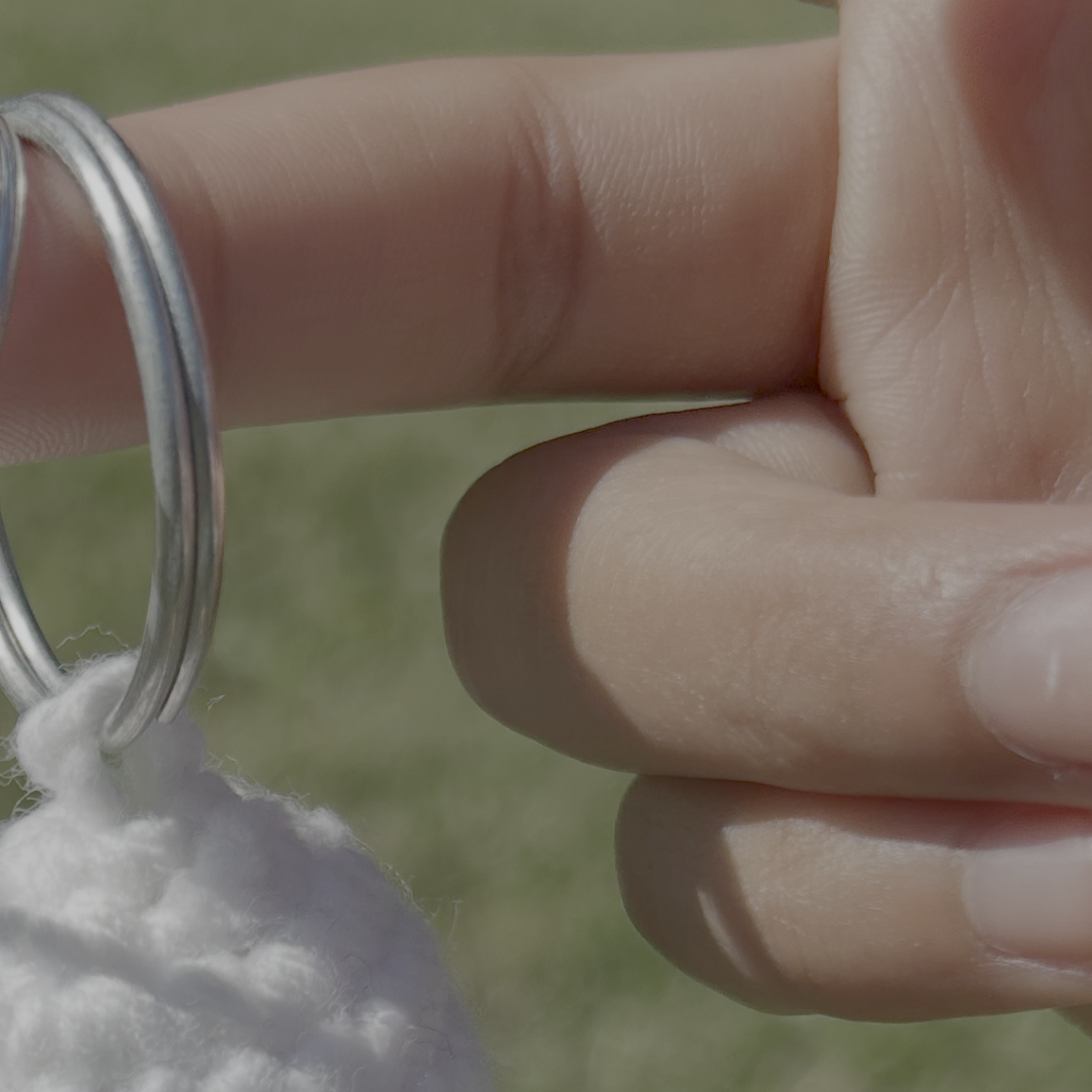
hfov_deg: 20.9
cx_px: -2
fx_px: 2855
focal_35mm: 80
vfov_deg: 20.3
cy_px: 1293
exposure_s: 1/3460
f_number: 1.5
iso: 50
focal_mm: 5.7
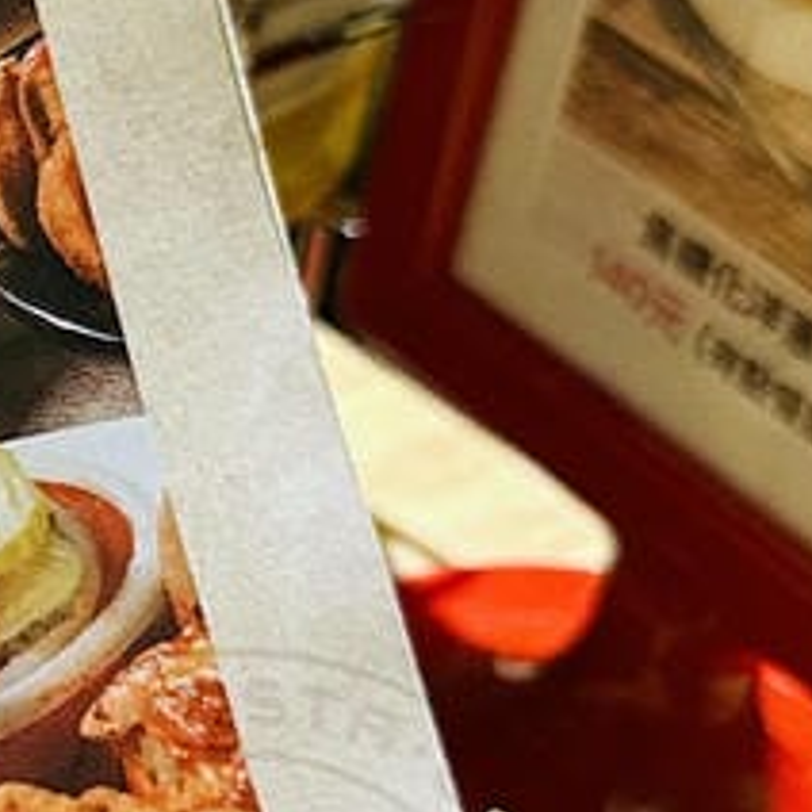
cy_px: 398
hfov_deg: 13.3
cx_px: -578
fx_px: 3185
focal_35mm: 120
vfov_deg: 14.5
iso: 320
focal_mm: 6.86
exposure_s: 1/53
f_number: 1.78
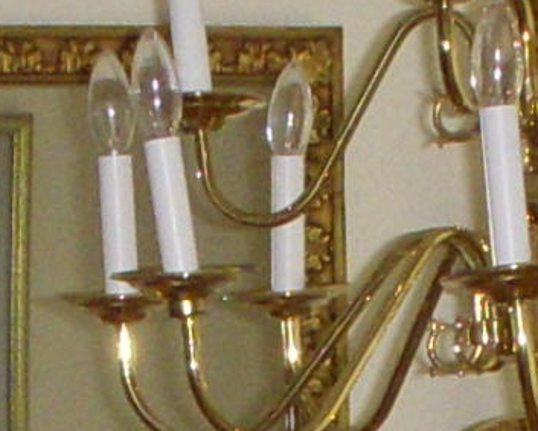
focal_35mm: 315
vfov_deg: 4.8
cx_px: 241
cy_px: 1026
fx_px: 5020
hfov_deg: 6.1
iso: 250
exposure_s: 1/80
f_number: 3.3
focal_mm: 6.3
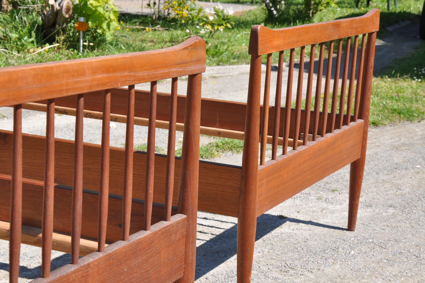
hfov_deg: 27.0
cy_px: 142
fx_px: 884
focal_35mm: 75
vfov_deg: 18.1
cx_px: 212
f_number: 13
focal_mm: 50
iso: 250
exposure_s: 1/160
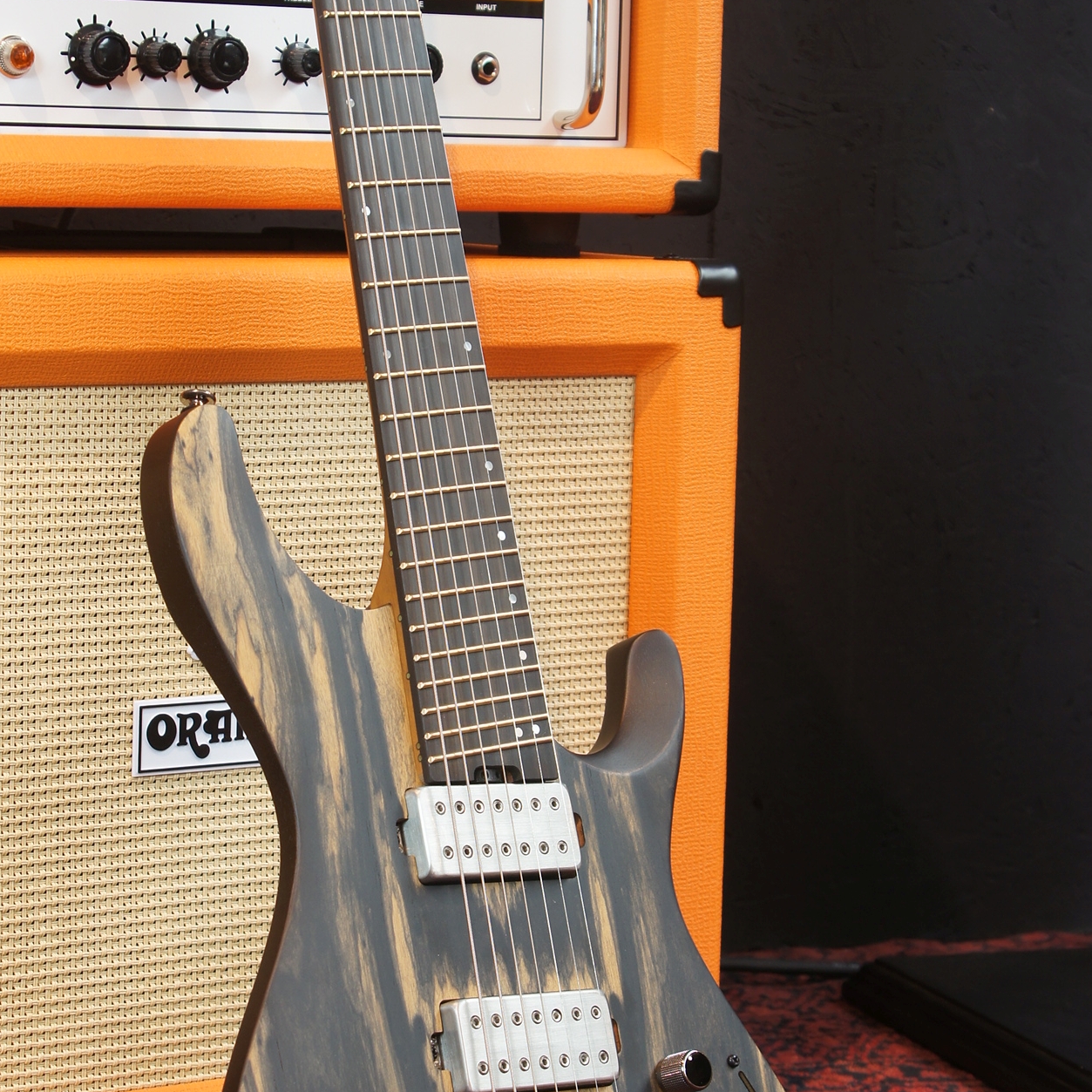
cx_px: 448
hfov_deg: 18.7
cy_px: 539
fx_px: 3319
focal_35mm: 93
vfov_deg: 18.7
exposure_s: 1/5
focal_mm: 40
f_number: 6.3
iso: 100
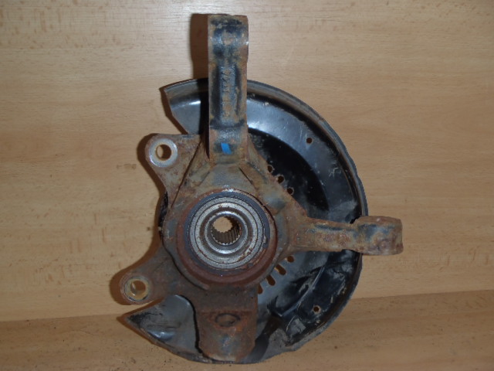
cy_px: 186
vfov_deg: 37.7
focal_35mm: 38
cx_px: 247
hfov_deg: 49.0
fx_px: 542
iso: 100
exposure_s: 1/40
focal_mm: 6.83
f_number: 4.6
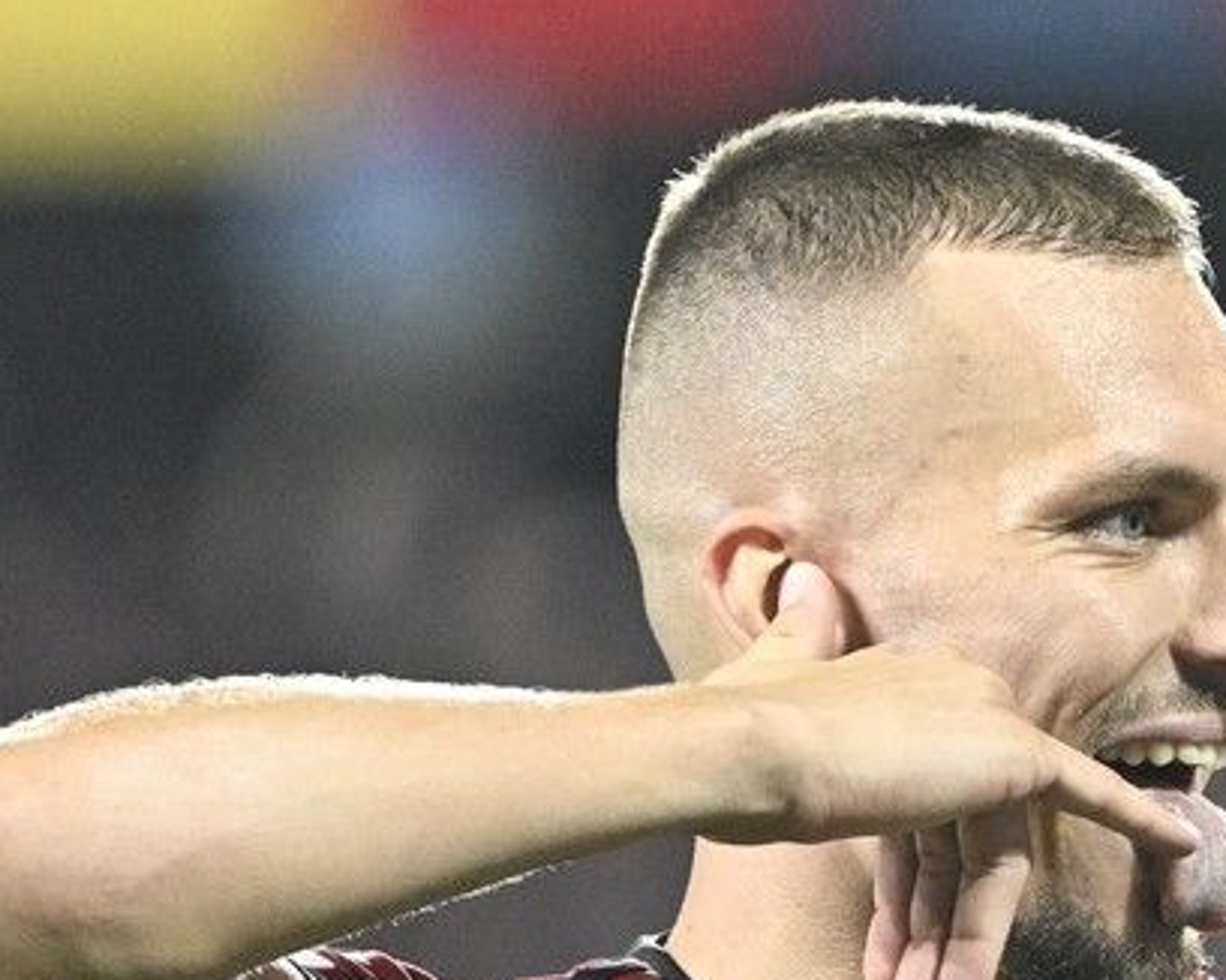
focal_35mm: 1031
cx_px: 1496
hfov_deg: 1.9
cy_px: 1172
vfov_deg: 1.5
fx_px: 37392
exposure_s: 1/1000
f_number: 4
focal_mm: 320
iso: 6400
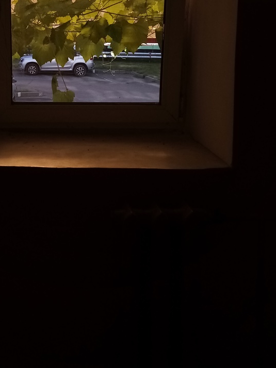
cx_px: 89
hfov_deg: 28.3
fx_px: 543
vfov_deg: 36.5
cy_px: 87
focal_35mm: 51
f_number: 1.8
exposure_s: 1/778
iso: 104
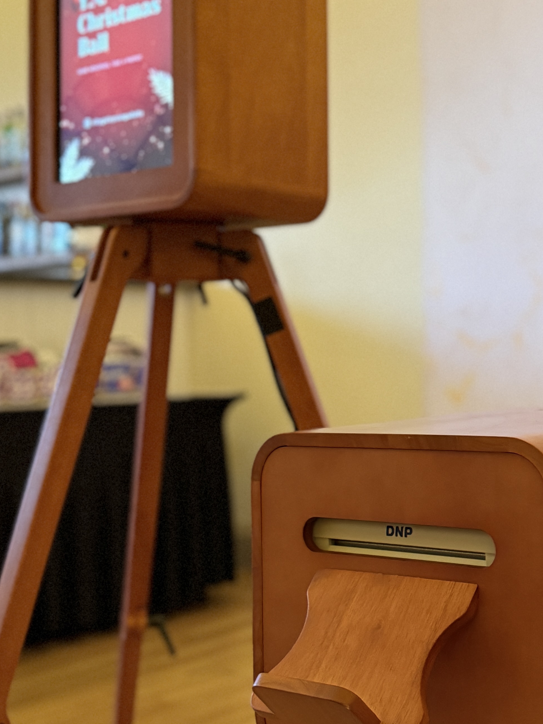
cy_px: 291
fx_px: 1109
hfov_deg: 27.0
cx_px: 432
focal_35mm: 53
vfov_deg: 36.0
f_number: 1.78
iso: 800
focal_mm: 6.76
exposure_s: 1/46
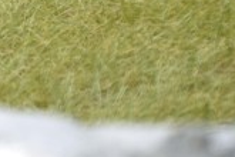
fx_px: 6684
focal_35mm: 1024
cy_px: -240
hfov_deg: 2.0
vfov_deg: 1.3
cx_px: -390
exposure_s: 1/320
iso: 400
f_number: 3.5
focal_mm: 165
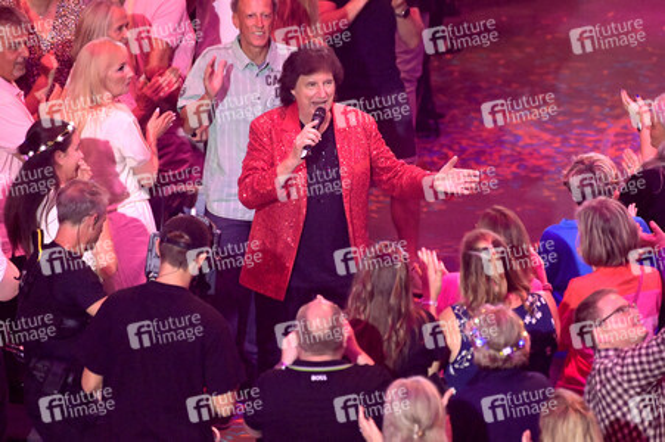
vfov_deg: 2.7
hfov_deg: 4.1
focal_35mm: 500
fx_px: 9229
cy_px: 221
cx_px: 332
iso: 16000
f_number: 5.6
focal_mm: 500
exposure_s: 1/400
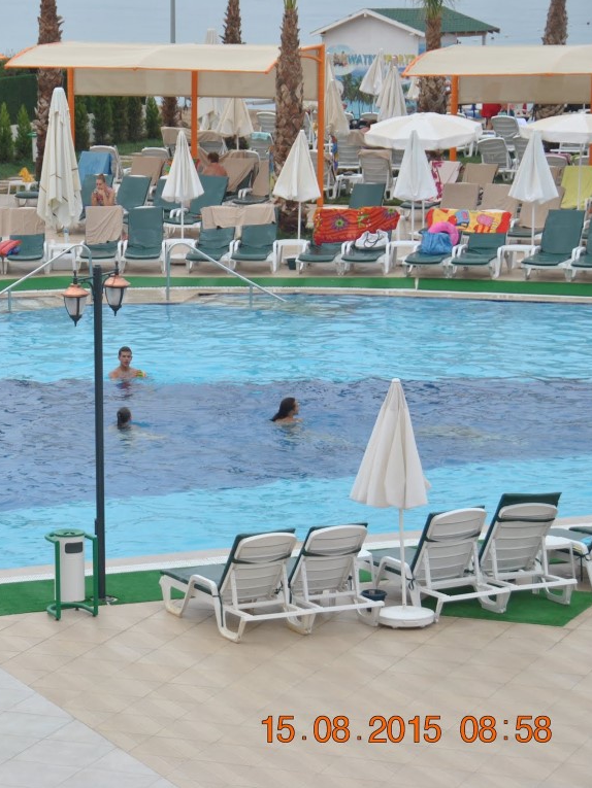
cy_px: 393
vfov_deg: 14.0
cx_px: 73
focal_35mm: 141
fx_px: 3208
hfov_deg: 10.5
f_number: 5.6
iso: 200
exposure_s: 1/500
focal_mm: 65
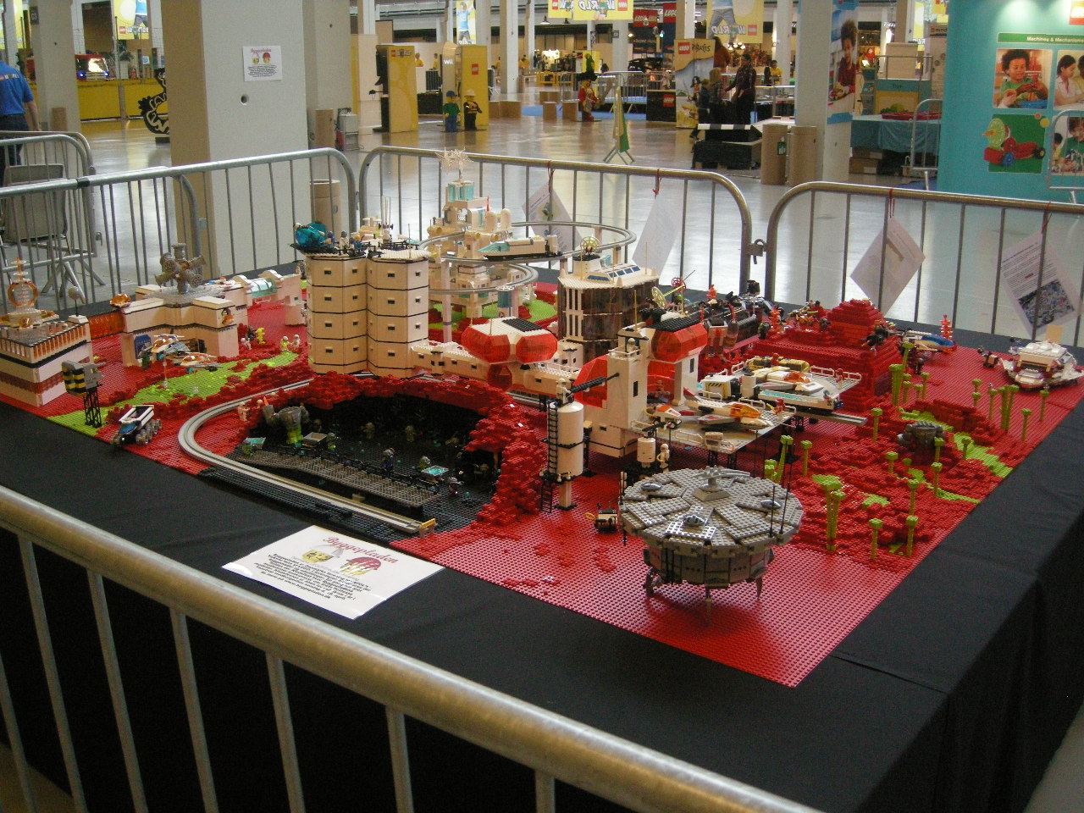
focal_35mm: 36
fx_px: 1127
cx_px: 542
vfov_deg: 39.7
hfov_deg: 51.4
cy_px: 406
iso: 394
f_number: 2.7
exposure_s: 1/60.4
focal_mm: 7.5
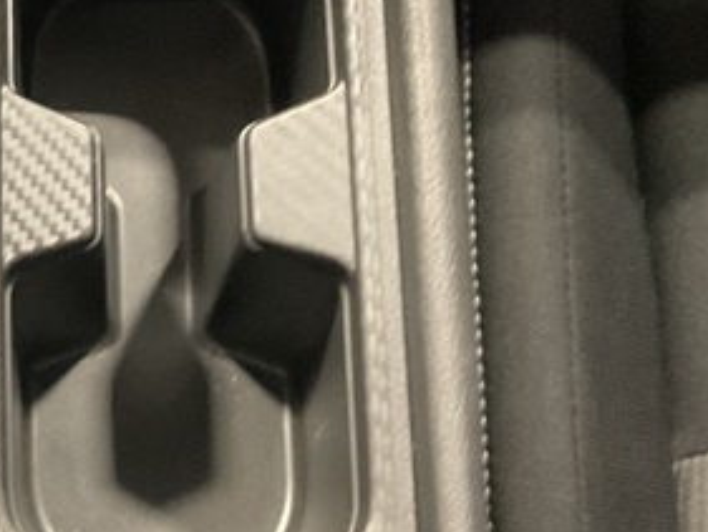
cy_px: 78
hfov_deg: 18.9
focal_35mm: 99
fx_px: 2026
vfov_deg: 14.8
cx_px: -116
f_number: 1.8
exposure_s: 1/24
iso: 500
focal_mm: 3
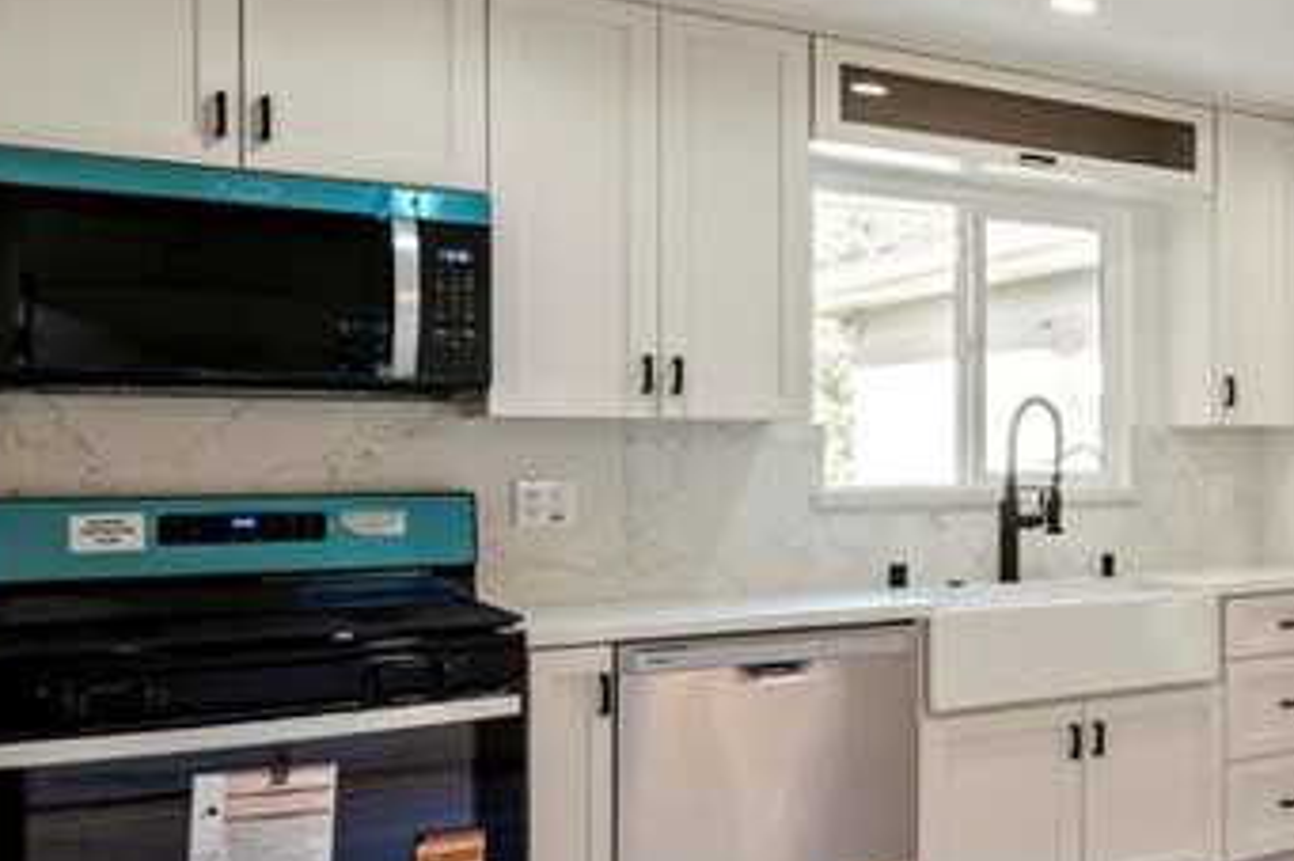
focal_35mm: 42
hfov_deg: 31.9
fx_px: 1509
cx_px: 1780
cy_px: 444
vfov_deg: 31.9
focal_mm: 14
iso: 200
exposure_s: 1/1.43
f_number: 9.5
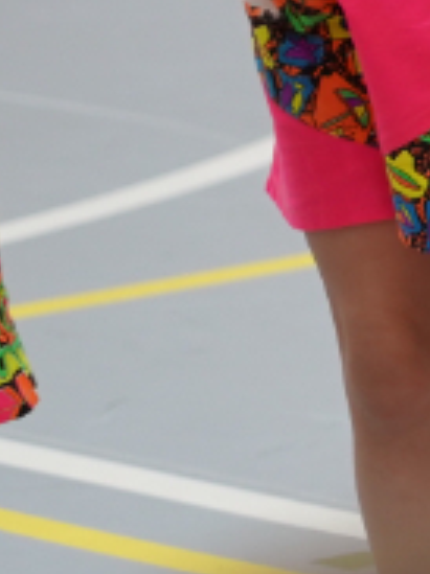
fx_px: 11906
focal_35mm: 718
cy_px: -547
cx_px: 1513
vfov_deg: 2.8
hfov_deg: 2.0
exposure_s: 1/160
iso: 400
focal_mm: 105
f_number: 4
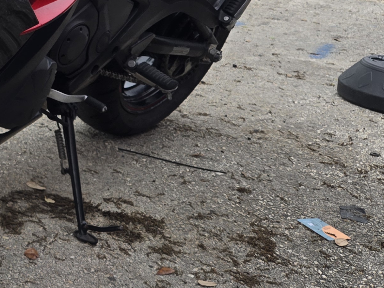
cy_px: -71
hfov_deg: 22.7
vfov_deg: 18.3
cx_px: -126
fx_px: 843
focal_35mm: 76
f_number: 1.8
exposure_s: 1/641
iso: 25
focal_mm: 5.4
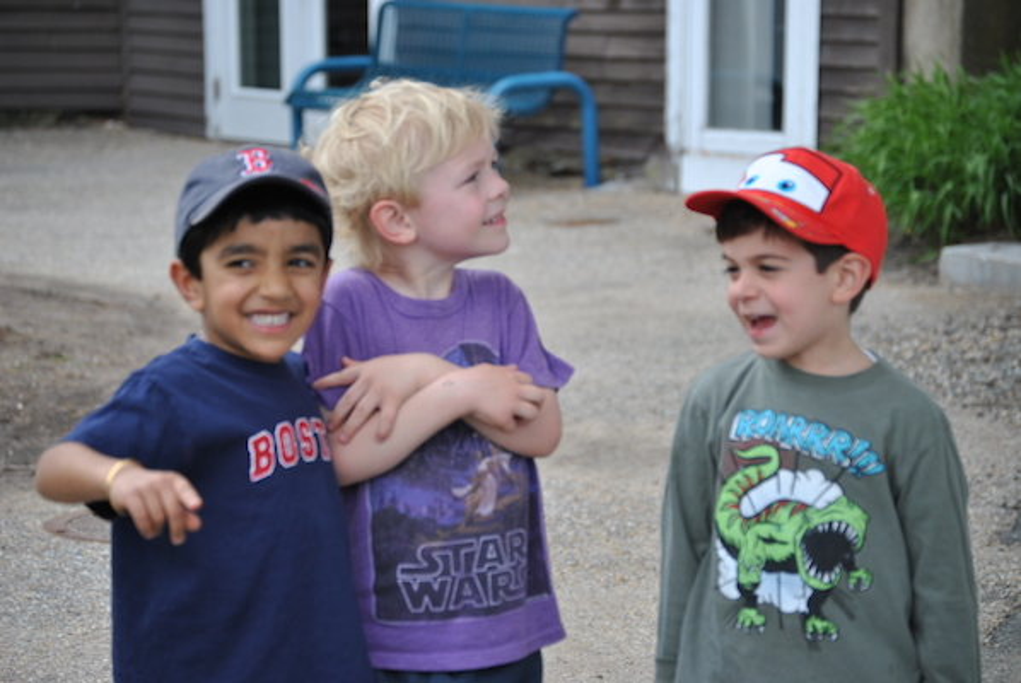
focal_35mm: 135
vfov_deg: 10.2
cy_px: 342
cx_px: 510
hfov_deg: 15.2
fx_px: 3832
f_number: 5
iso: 200
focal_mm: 90
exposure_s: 1/400
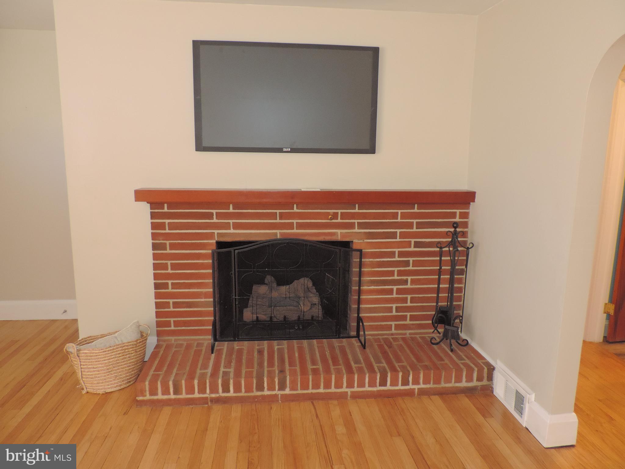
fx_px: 433
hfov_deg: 71.6
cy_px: 234
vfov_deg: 56.8
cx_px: 312
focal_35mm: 24
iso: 360
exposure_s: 1/40
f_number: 3
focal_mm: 4.3
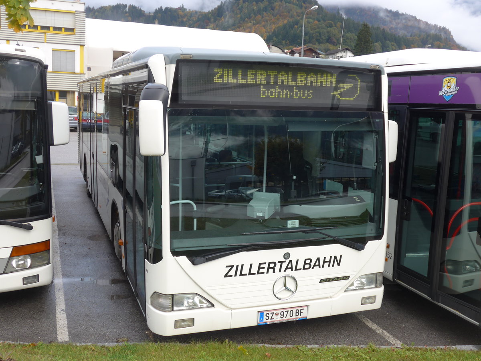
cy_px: 180
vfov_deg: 36.8
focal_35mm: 39
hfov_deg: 47.9
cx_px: 240
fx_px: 542
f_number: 2.8
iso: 80
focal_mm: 8
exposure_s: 1/250
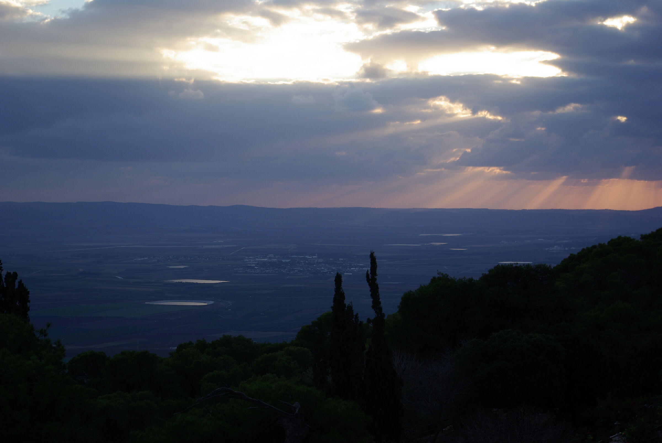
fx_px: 1519
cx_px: 331
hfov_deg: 24.6
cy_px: 222
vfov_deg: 16.6
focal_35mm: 82
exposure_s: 1/125
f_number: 6.7
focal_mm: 55
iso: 100
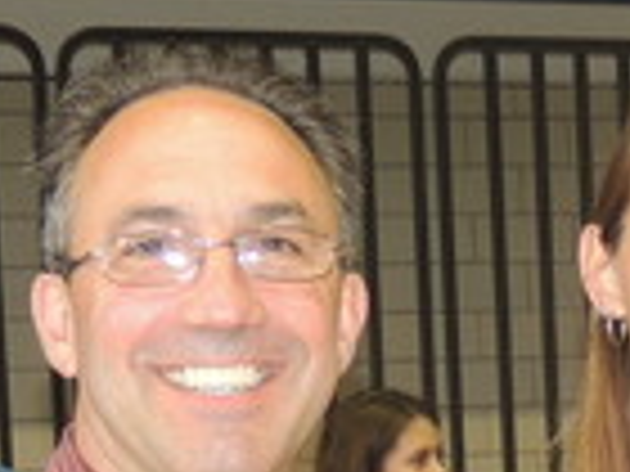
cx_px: 914
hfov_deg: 10.5
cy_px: 917
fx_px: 3331
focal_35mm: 183
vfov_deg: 7.8
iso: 200
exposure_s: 1/30
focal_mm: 7.1
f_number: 3.3
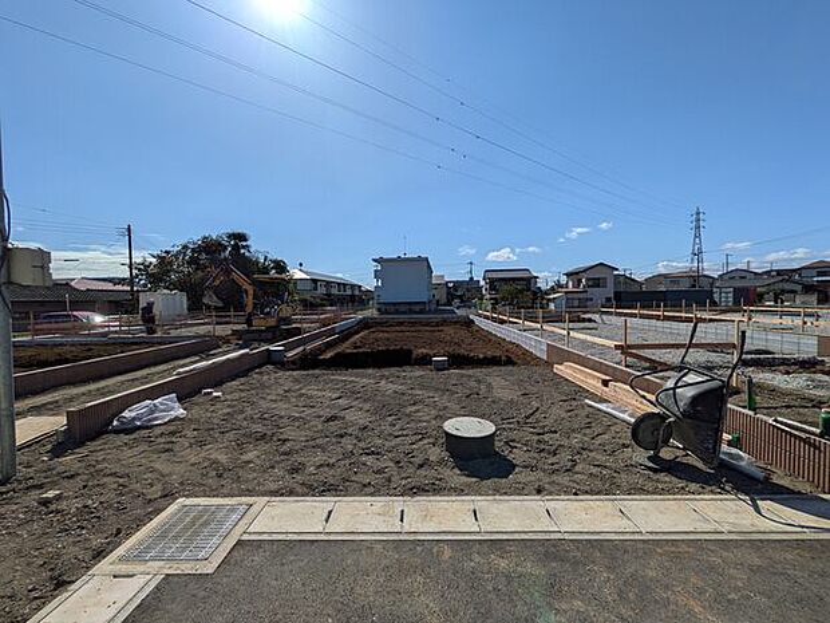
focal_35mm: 14
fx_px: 336
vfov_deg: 85.7
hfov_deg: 102.1
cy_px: 312
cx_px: 415
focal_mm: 1.83
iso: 42
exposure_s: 1/3704
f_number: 2.2
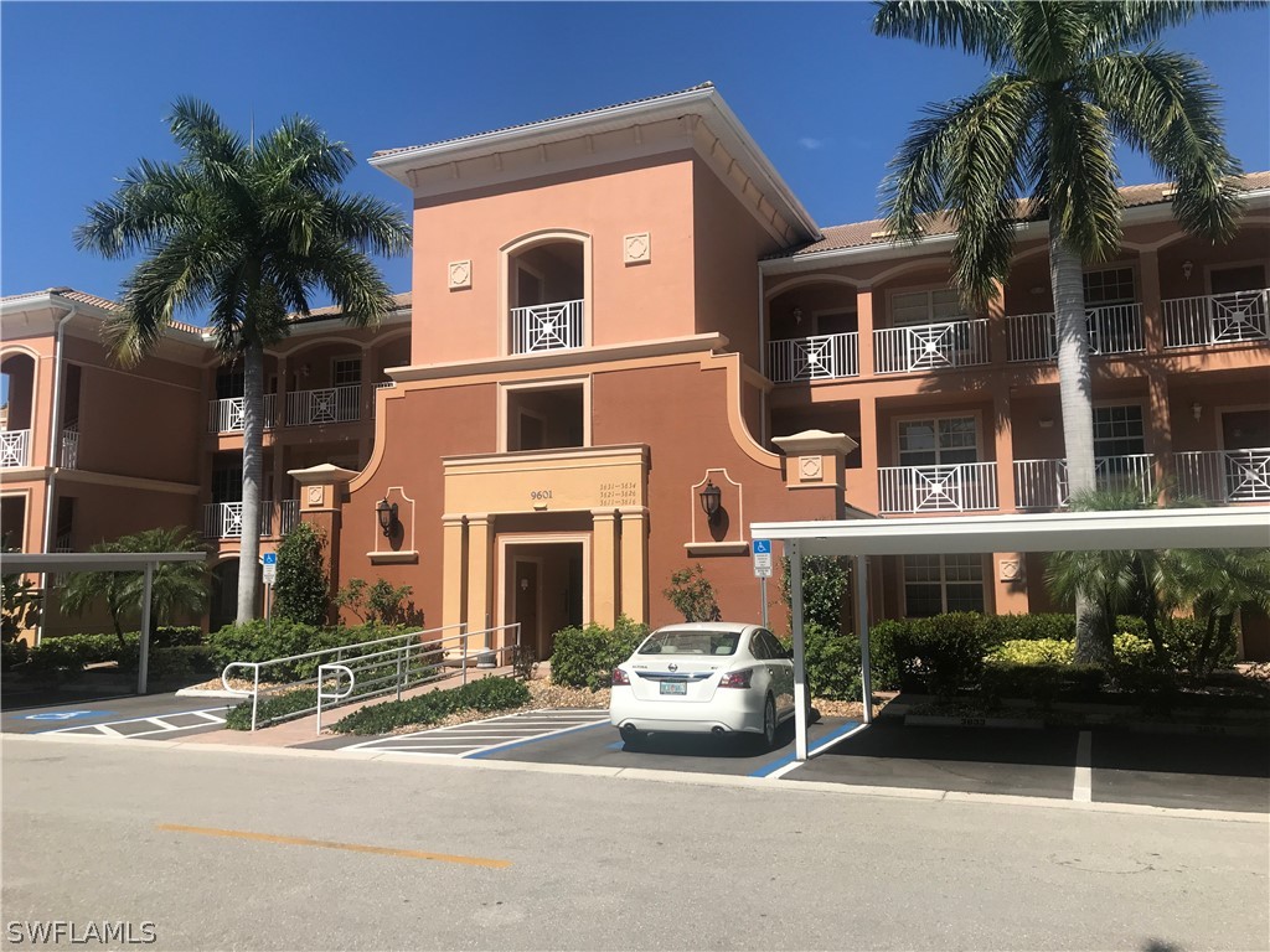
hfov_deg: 63.4
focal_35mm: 28
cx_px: 635
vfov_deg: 49.7
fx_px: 1027
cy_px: 476
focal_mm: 3.99
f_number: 1.8
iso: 20
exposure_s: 1/2817
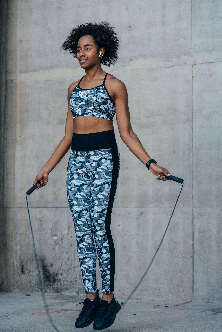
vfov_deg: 23.9
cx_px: 111
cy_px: 166
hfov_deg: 16.1
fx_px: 786
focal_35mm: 85
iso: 500
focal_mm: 85
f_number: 4.5
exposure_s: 1/400
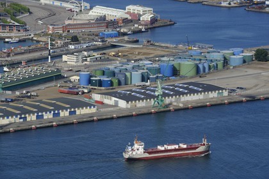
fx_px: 1494
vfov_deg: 6.9
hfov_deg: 10.3
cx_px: 134
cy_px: 90
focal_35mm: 200
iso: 400
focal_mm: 200
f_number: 10
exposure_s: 1/640
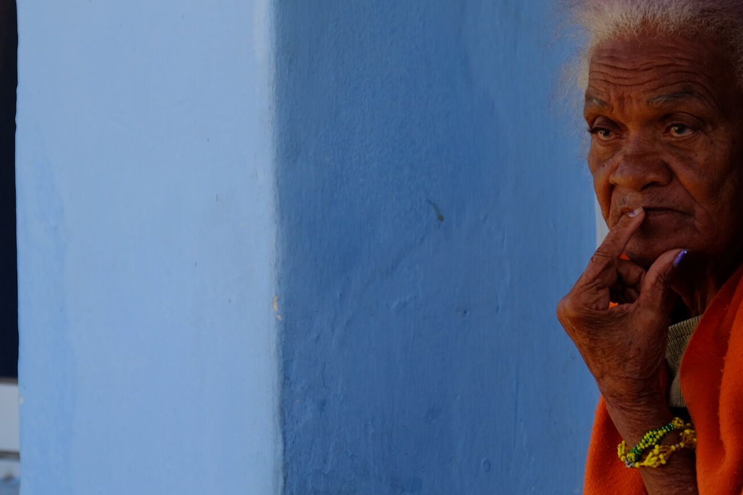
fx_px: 8937
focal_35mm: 433
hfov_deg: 4.8
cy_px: 259
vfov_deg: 3.2
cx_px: 318
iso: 320
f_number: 5.6
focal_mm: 156.1
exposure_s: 1/250
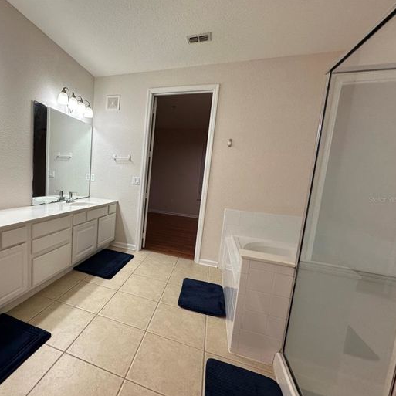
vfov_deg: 84.0
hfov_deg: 80.9
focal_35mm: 17
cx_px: 129
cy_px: 199
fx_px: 220
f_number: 2.2
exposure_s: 1/120
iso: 125
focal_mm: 2.22
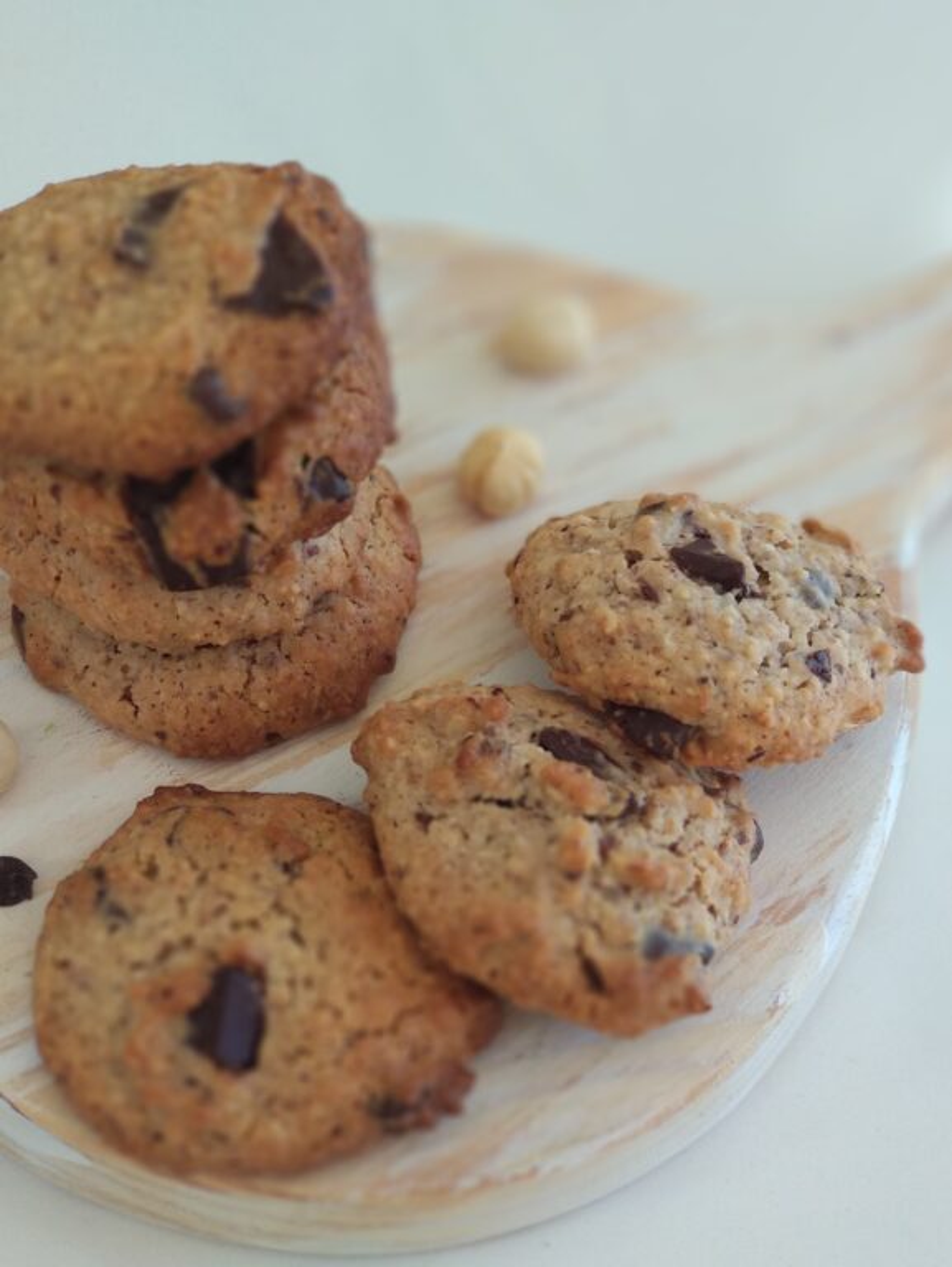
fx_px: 1905
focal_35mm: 52
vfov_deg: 36.8
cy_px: 634
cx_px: 476
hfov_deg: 28.1
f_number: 2.6
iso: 250
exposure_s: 1/100
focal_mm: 5.99
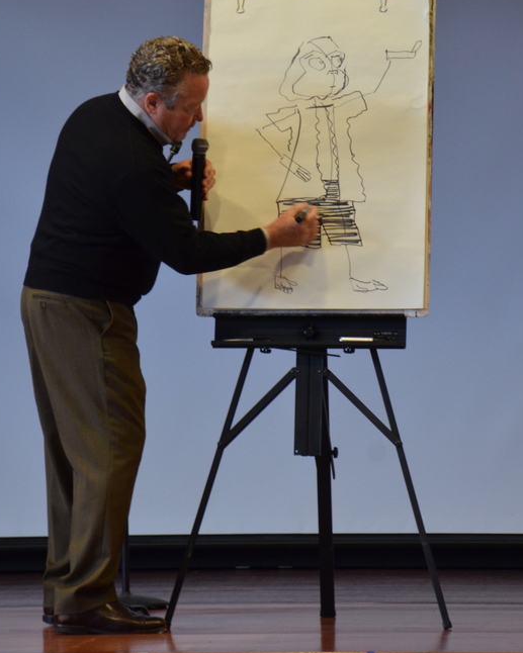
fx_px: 4521
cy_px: 246
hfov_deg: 6.6
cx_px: 279
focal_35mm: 234
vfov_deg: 8.3
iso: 1250
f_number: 5.6
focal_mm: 105
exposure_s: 1/30
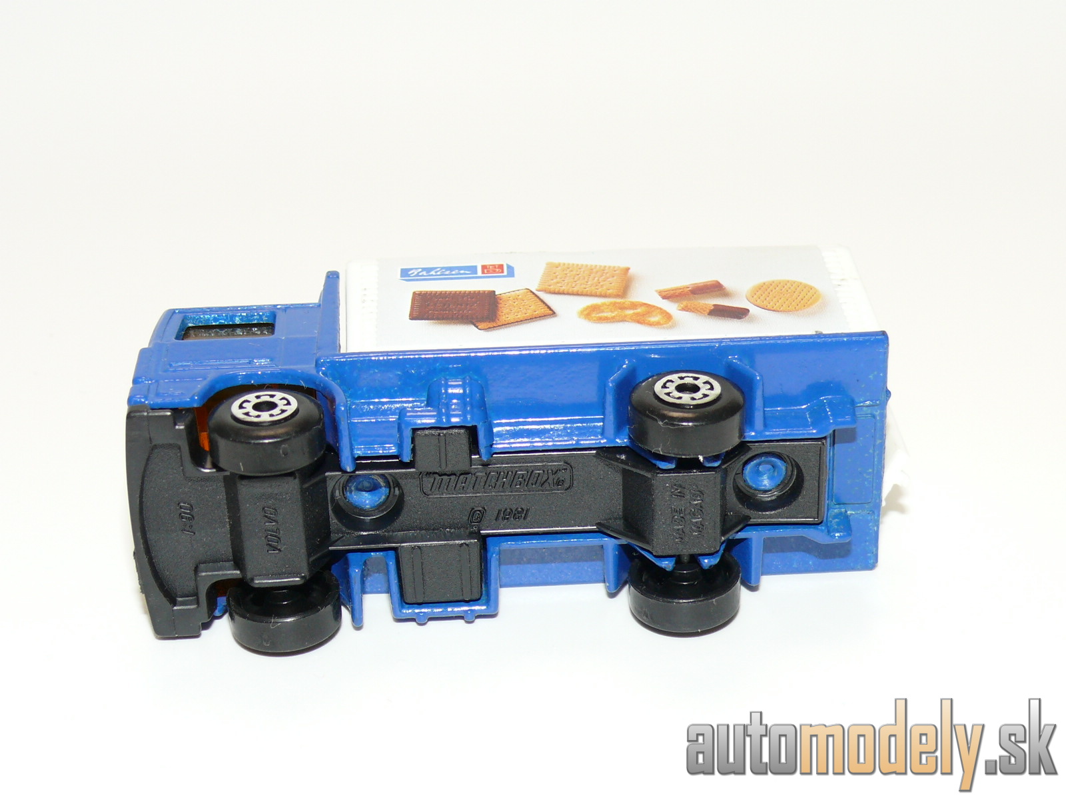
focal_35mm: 74
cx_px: 533
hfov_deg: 26.3
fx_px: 2279
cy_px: 400
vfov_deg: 19.9
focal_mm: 11.2
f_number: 4
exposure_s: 1/30
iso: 100
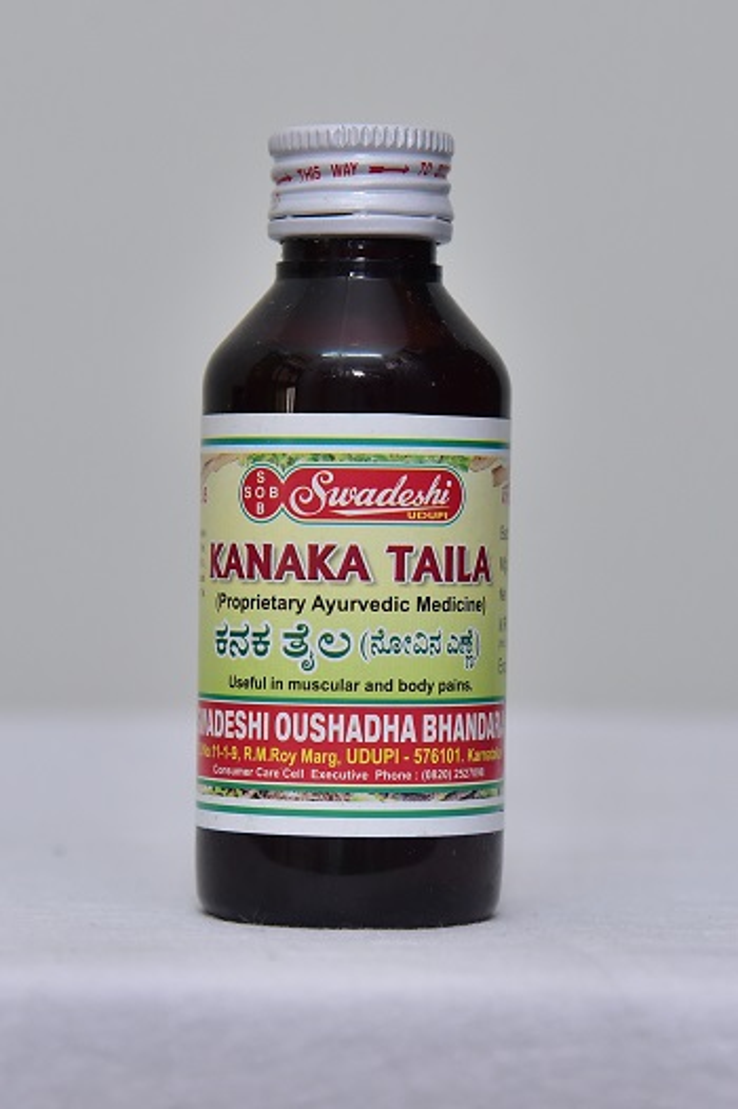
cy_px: 554
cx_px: 369
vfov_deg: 21.5
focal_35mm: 95
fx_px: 2925
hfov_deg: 14.4
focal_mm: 95
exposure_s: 1/160
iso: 1600
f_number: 5.6
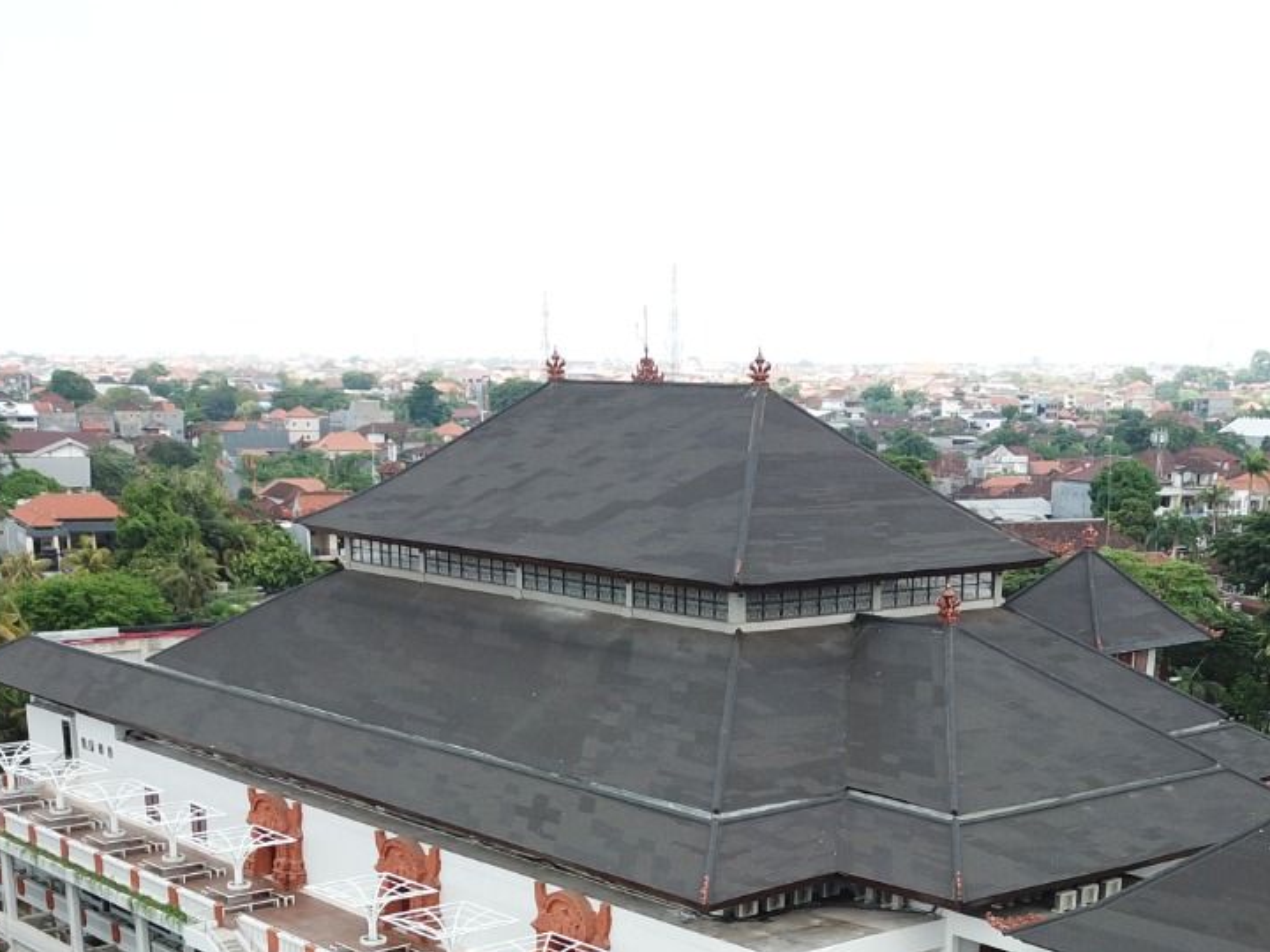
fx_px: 1908
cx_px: 794
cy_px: 933
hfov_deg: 36.6
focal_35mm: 52
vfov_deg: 26.6
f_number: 2.2
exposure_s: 1/465
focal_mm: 4.73
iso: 100
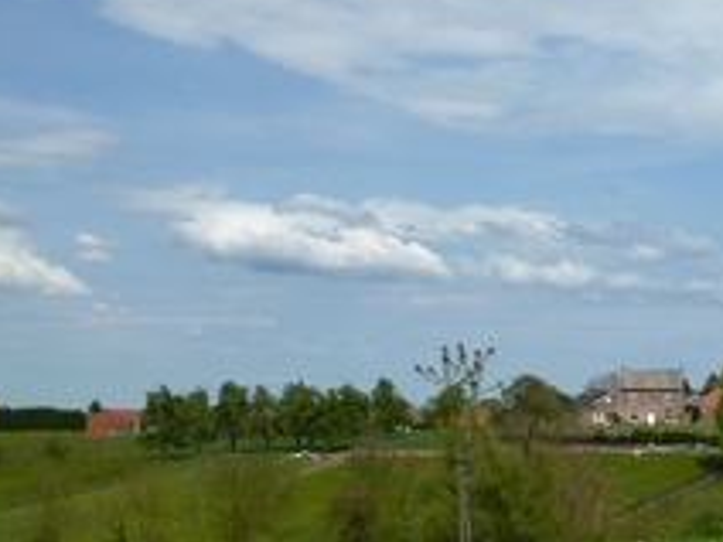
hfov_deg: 26.4
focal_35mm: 68
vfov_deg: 21.5
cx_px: 788
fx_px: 1420
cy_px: 389
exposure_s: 1/1300
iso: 100
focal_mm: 4.3
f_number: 4
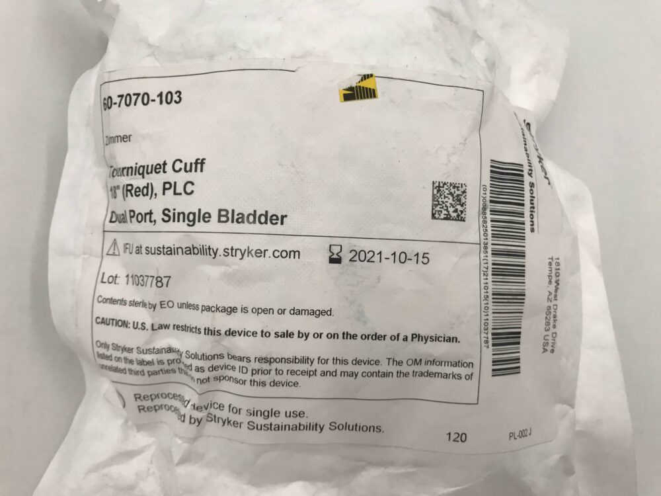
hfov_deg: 63.4
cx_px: 330
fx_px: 535
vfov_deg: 49.7
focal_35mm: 28
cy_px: 248
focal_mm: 3.99
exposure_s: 1/40
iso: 20
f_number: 1.8
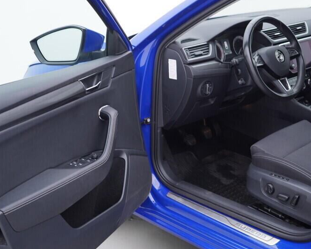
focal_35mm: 52
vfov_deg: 29.1
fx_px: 479
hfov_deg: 35.9
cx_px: 177
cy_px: 105
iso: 125
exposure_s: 1/50
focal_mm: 24
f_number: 3.2
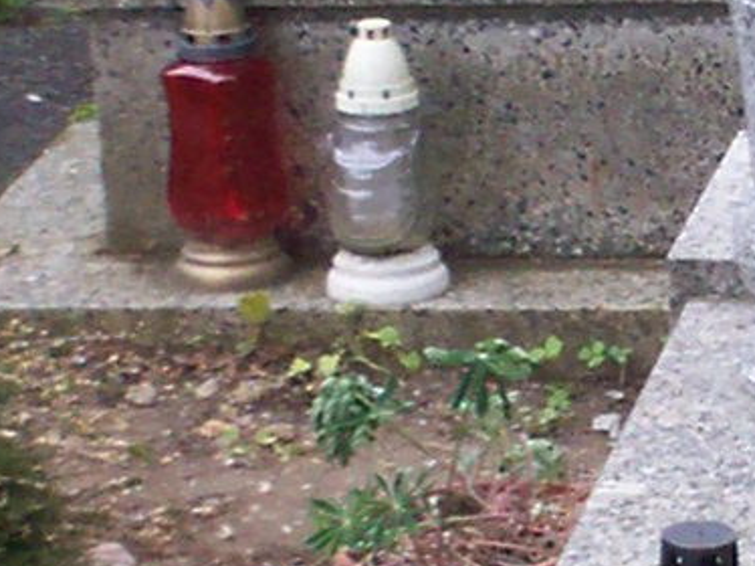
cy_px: 412
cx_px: 652
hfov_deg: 8.0
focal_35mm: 248
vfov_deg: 6.0
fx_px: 5406
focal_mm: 6
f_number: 4.5
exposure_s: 1/114
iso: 100
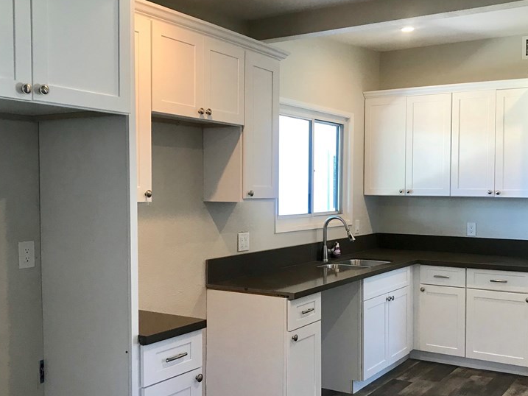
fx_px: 610
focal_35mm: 40
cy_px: 213
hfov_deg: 46.7
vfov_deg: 35.9
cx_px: 296
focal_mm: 3.99
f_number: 1.8
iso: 25
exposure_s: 1/30
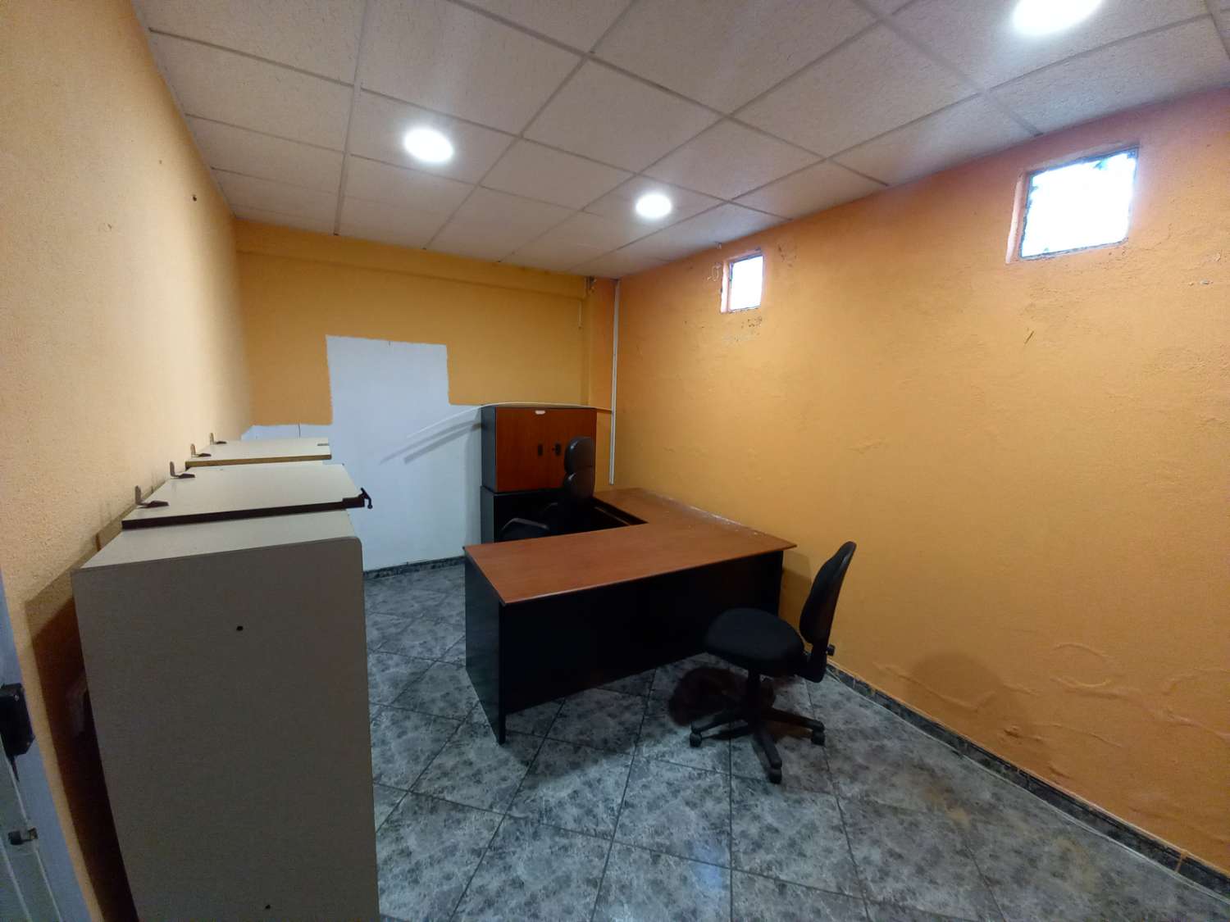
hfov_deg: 106.2
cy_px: 461
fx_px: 462
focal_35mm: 13
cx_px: 615
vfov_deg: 89.9
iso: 160
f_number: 2.2
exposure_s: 1/33
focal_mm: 1.42
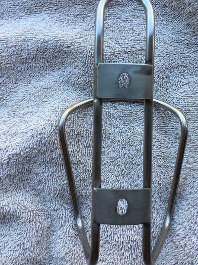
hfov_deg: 37.5
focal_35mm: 38
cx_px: 121
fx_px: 290
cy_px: 114
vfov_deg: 48.8
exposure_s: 1/120
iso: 25
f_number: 2.2
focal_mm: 4.15
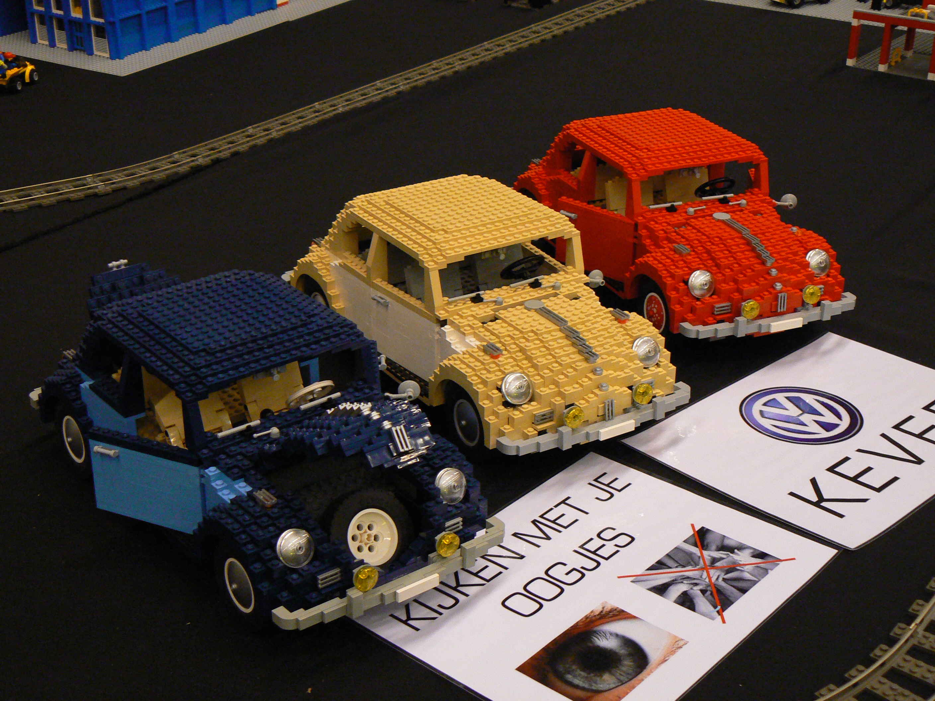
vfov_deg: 25.2
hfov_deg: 33.2
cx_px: 468
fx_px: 1567
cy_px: 350
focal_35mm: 58
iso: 200
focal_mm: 9.6
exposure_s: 1/13
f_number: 3.2
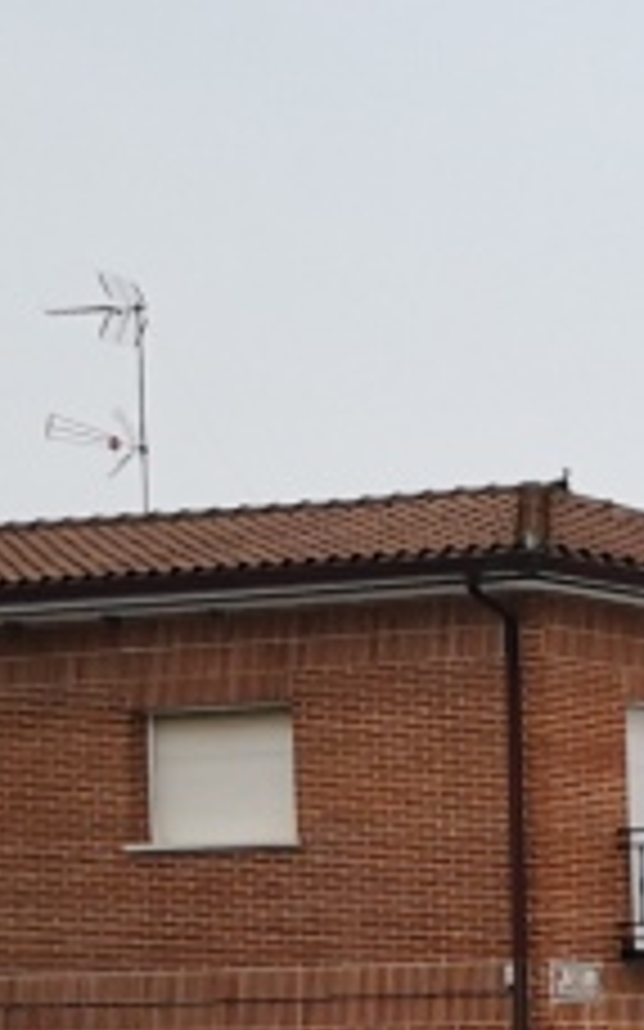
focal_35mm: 128
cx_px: 1815
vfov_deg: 15.5
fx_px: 3597
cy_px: 1367
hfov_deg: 8.7
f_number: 1.6
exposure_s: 1/120
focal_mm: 3.95
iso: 50
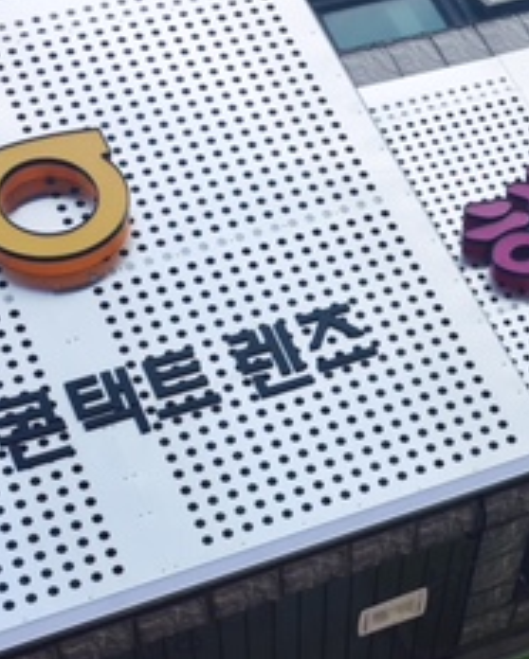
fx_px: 1524
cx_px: 495
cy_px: 531
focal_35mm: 78
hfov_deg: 19.3
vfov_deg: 24.0
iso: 25
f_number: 2.2
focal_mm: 4.15
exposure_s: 1/1350
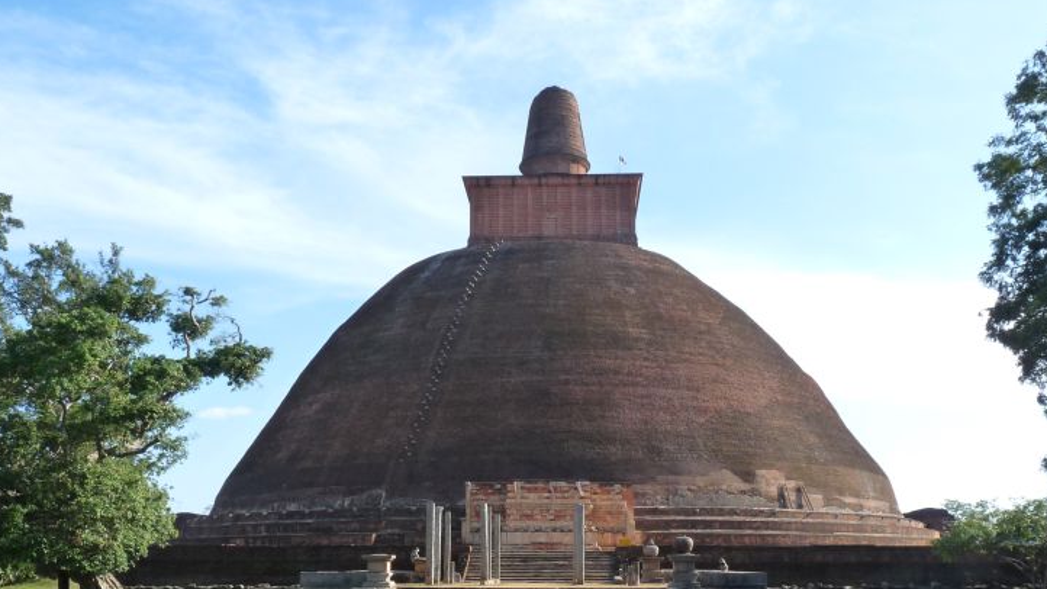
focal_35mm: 35
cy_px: 422
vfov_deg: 33.2
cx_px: 547
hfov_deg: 56.6
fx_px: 972
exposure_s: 1/200
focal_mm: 4.8
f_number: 5.6
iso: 160
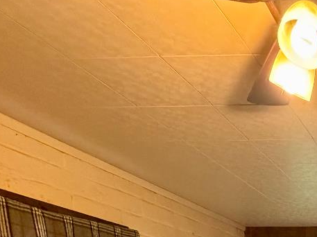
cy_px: 370
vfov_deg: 23.8
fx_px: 421
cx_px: 434
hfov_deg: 30.3
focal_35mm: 46
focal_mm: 2.22
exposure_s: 1/60
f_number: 2.2
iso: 640
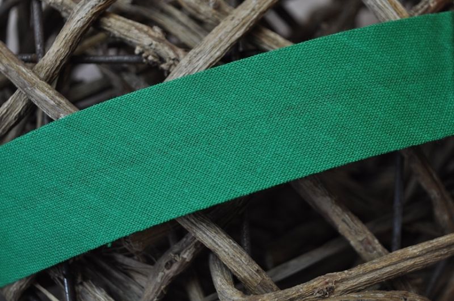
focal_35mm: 69
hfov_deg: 29.3
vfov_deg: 19.7
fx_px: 869
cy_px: 150
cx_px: 227
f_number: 5.3
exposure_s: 1/125
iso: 400
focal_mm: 46
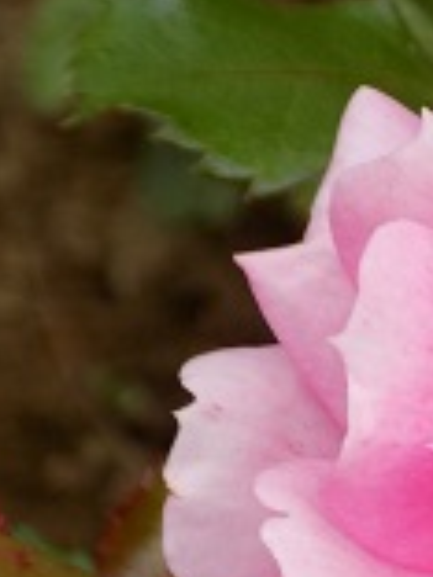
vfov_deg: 8.2
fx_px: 4003
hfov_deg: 6.1
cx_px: 792
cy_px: 522
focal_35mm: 240
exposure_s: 1/80
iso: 80
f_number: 4.3
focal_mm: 13.9
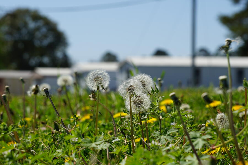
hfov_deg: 14.4
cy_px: 82
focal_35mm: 142
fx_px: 978
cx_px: 124
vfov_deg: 9.7
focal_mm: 95
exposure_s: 1/250
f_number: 10
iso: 100
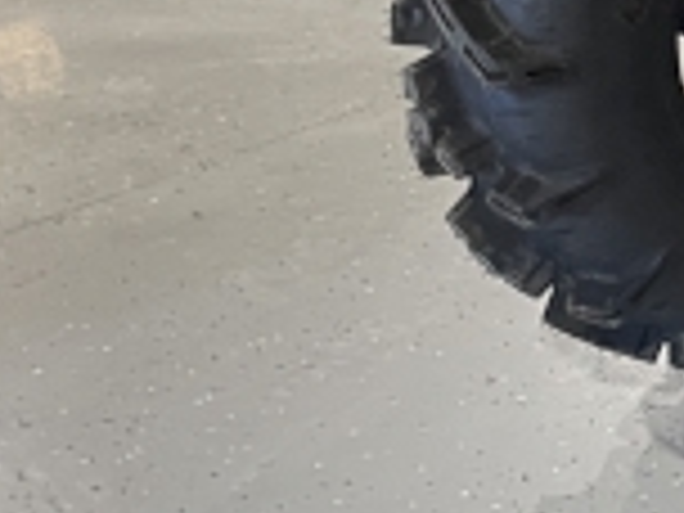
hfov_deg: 11.8
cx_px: 1616
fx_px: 2707
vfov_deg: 10.6
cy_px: -158
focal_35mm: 137
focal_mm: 4.2
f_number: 1.6
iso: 125
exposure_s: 1/60
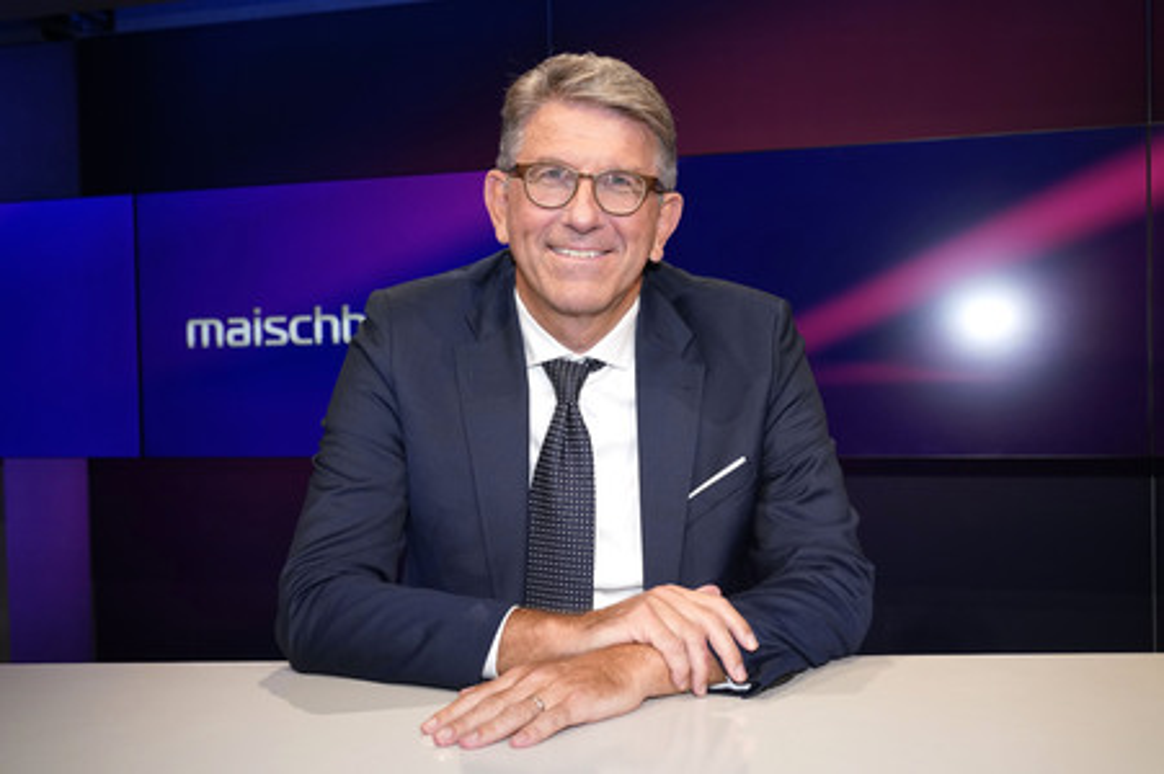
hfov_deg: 54.5
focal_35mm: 35
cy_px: 387
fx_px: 1131
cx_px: 582
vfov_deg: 37.8
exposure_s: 1/125
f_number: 5.6
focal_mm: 35
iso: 2000
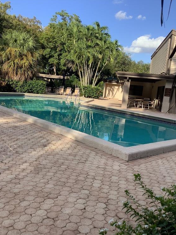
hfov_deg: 44.2
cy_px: 120
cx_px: 89
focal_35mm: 32
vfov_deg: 56.8
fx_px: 217
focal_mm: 3.3
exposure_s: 1/617
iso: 25
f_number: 2.4
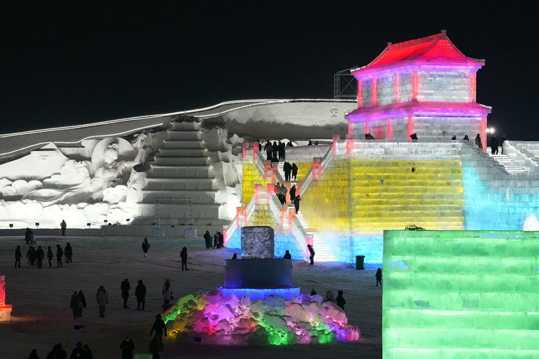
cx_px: 270
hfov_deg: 17.5
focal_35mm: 117
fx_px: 1751
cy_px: 180
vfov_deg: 11.7
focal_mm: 117
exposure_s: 1/160
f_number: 9
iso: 4000
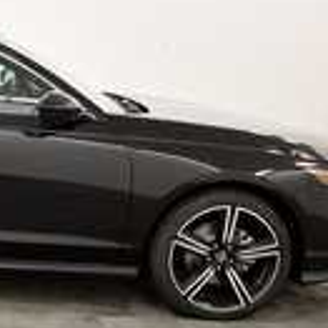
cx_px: -85
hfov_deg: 22.4
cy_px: 156
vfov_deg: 24.7
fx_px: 750
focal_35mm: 70
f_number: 5.6
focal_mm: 18
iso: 1100
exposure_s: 1/125
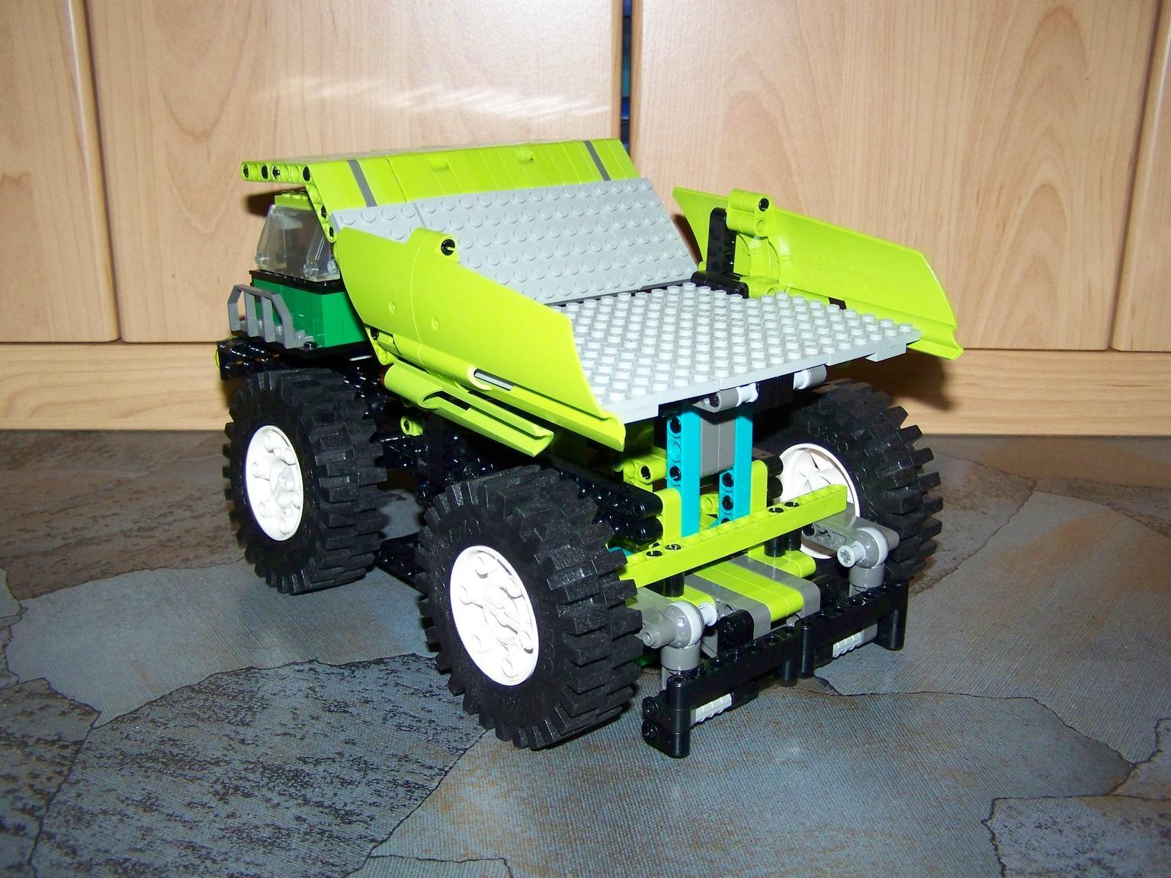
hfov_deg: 49.0
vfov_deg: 37.7
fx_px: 1285
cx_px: 586
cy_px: 439
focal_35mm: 38
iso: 200
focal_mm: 6.3
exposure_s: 1/30
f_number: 2.8
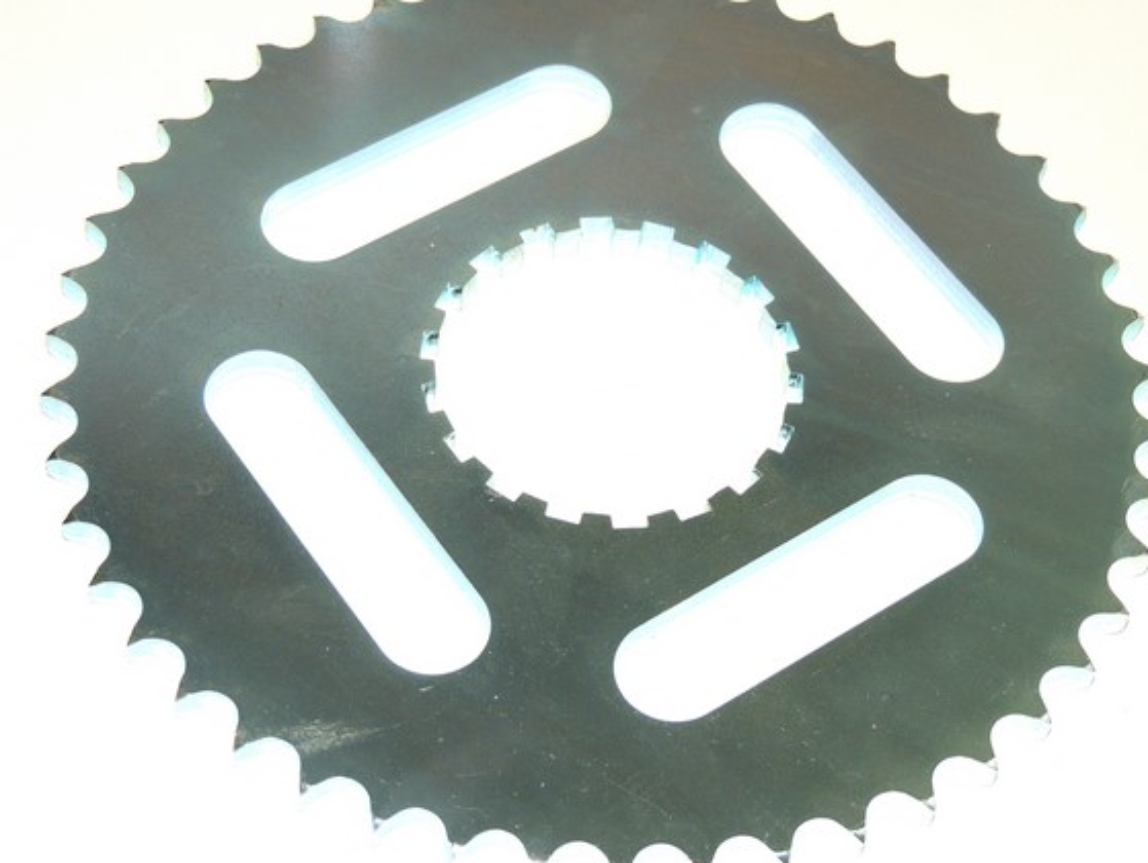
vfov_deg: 18.5
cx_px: 607
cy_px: 425
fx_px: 2655
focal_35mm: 80
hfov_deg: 24.4
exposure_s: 1/50
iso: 160
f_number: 3.9
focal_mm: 12.4
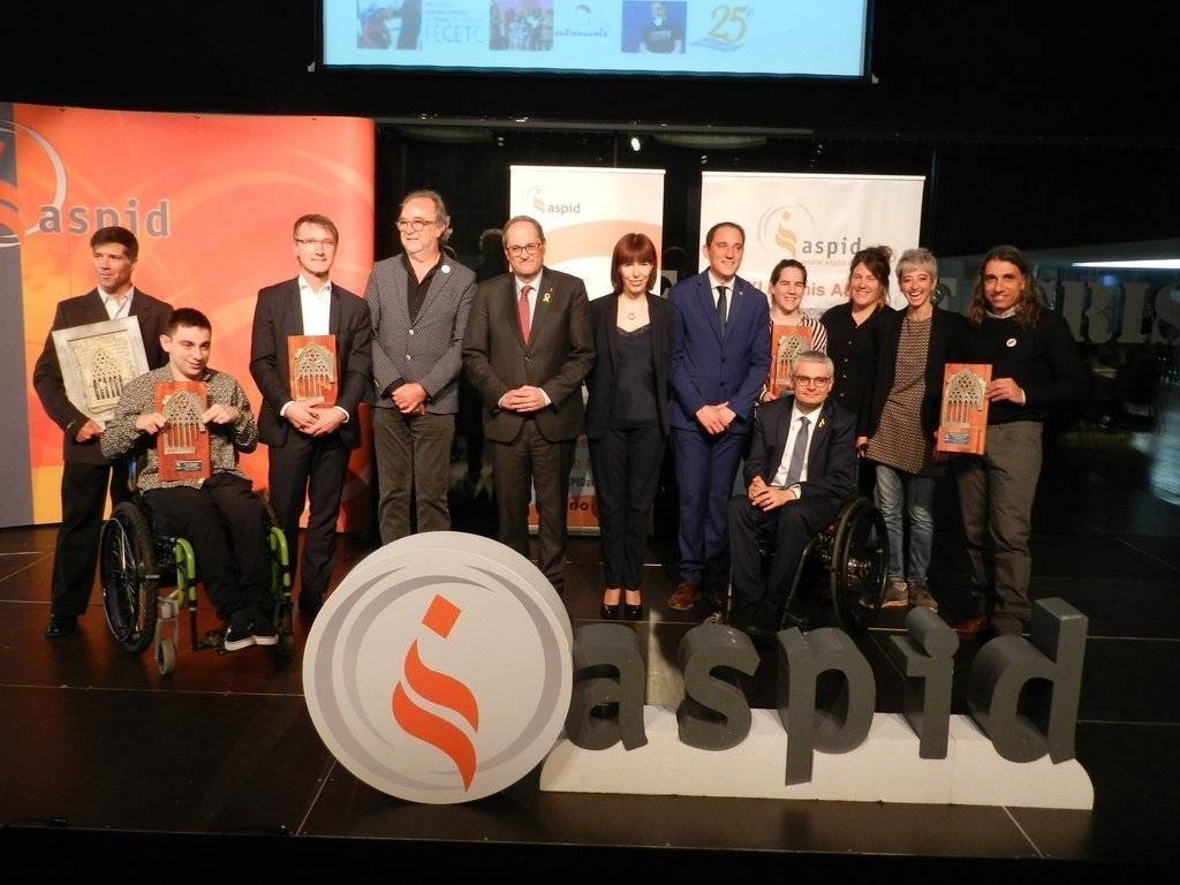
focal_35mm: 32
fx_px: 1091
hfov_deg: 56.8
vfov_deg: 44.2
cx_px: 590
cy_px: 442
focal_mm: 5.6
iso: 360
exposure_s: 1/30
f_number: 3.7
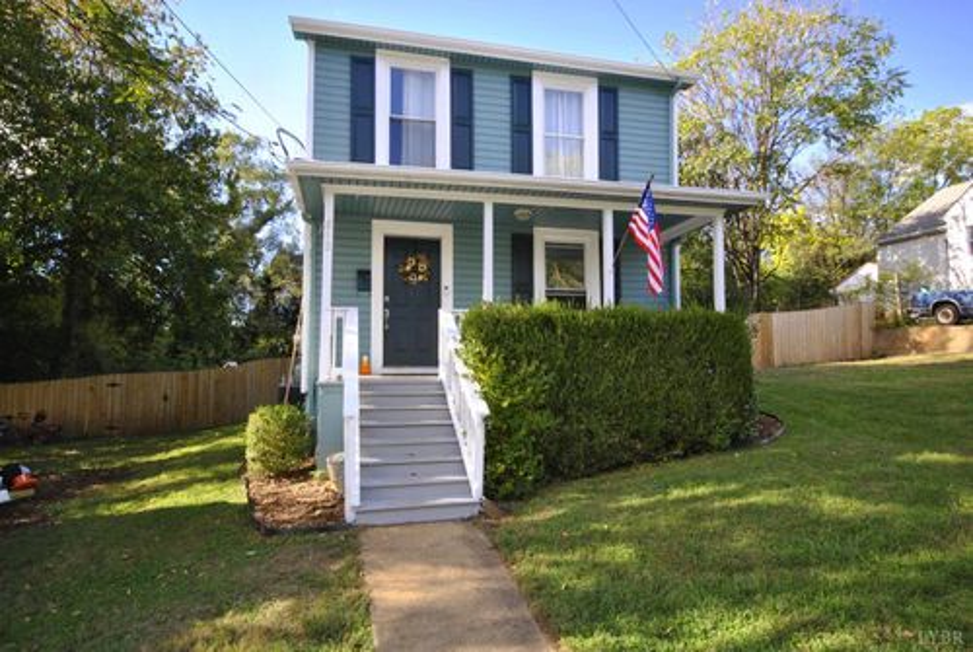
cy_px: 326
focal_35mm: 21
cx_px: 486
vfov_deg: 59.7
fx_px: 568
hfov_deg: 81.1
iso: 160
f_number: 5.6
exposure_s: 1/125
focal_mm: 14
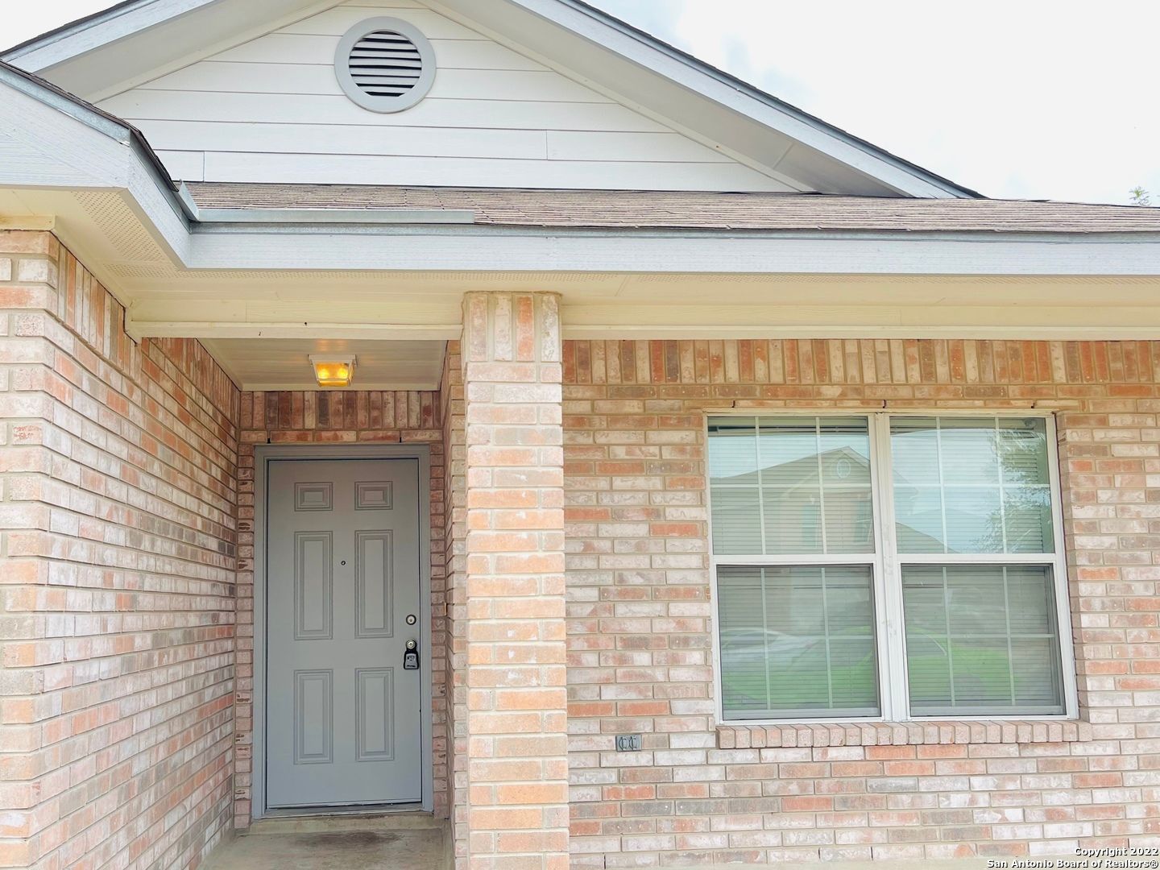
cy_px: 435
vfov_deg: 53.1
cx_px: 580
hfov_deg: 67.3
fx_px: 871
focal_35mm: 26
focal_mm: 5.1
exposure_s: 1/676
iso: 50
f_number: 1.6
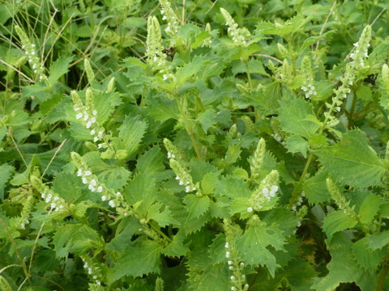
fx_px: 618
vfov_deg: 26.6
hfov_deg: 34.9
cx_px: 194
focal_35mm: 55
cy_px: 146
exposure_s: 1/200
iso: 160
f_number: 3.9
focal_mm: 9.1
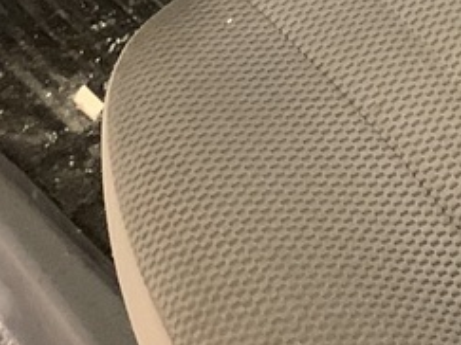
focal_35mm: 154
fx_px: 2050
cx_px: 605
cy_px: -565
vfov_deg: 8.5
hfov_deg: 12.4
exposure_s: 1/25
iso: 640
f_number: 1.8
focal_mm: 4.25
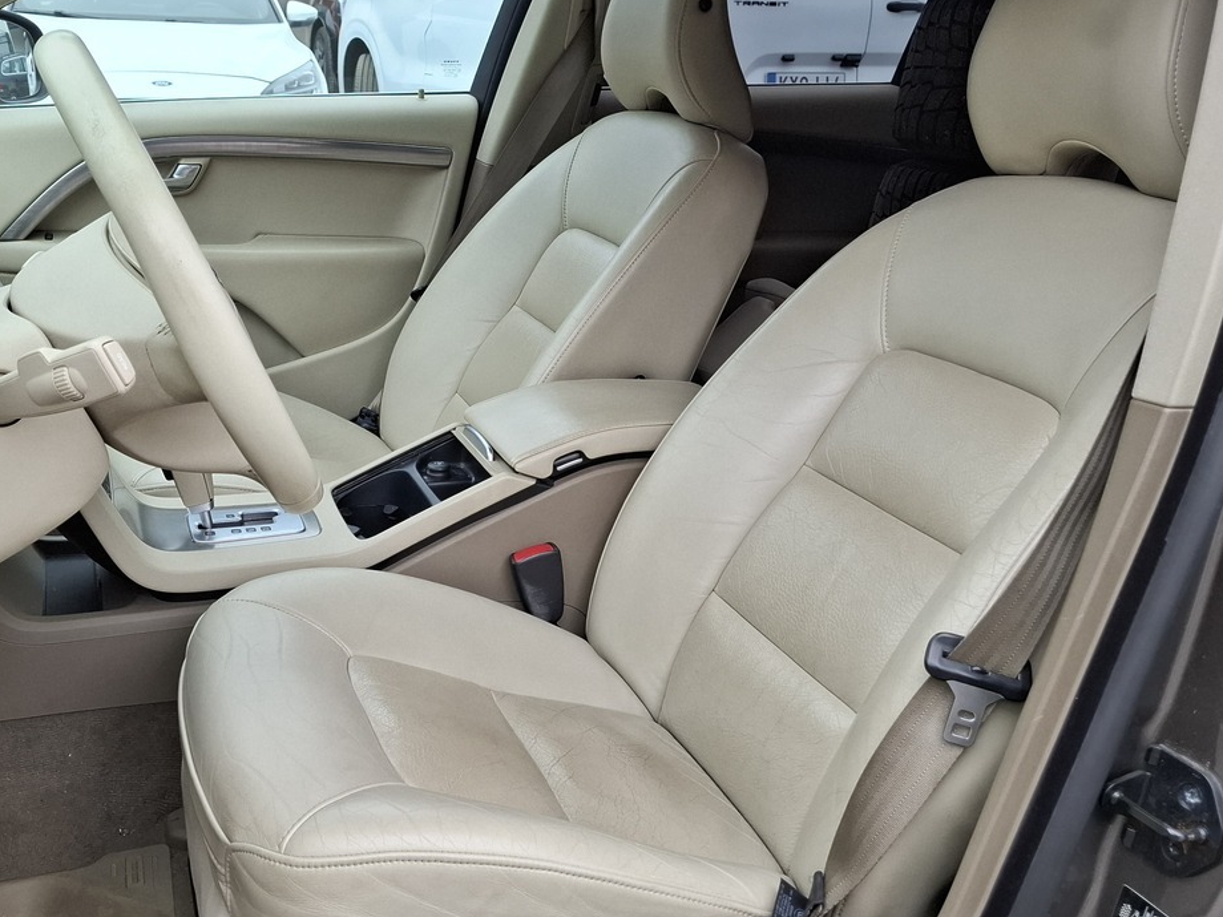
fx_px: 1272
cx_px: 465
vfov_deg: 39.6
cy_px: 435
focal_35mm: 36
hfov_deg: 50.9
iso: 50
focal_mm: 5.54
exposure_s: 1/344
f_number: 1.8
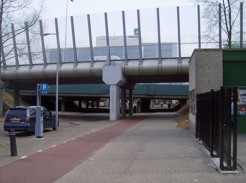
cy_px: 92
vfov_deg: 39.5
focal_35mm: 36
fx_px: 255
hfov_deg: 51.5
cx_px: 123
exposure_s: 1/493
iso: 100
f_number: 4.7
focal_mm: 6
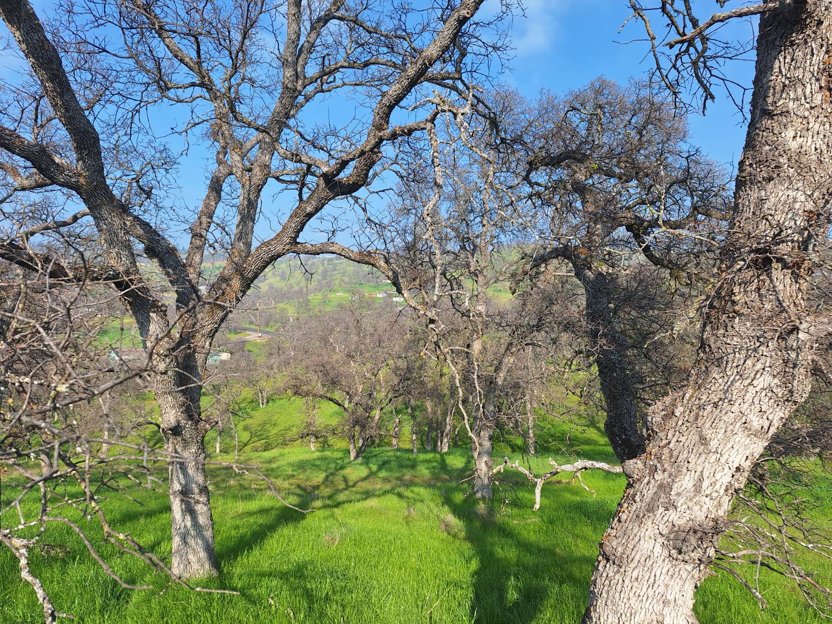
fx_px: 553
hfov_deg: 73.9
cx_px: 416
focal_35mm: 23
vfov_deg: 58.9
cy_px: 312
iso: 40
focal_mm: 5.54
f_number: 1.8
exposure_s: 1/1686
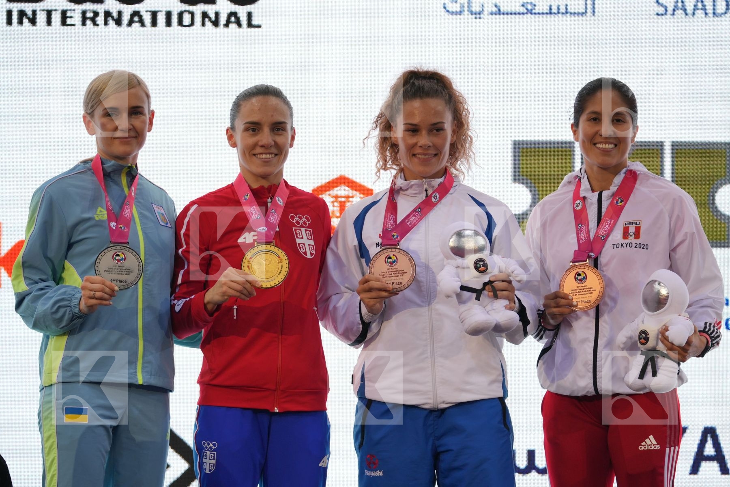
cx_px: 365
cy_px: 244
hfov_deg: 9.3
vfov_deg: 6.2
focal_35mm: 222
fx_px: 4501
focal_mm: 148
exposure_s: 1/250
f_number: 2.8
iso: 320
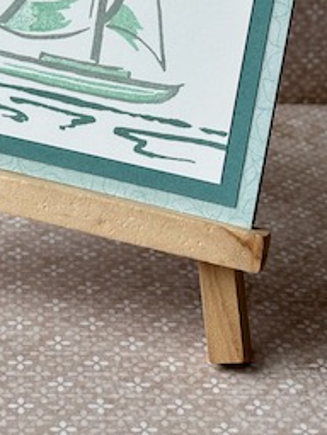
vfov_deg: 16.2
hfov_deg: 12.3
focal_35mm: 120
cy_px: 27
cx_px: 94
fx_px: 1511
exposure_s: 1/430
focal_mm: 6.86
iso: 64
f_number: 1.78
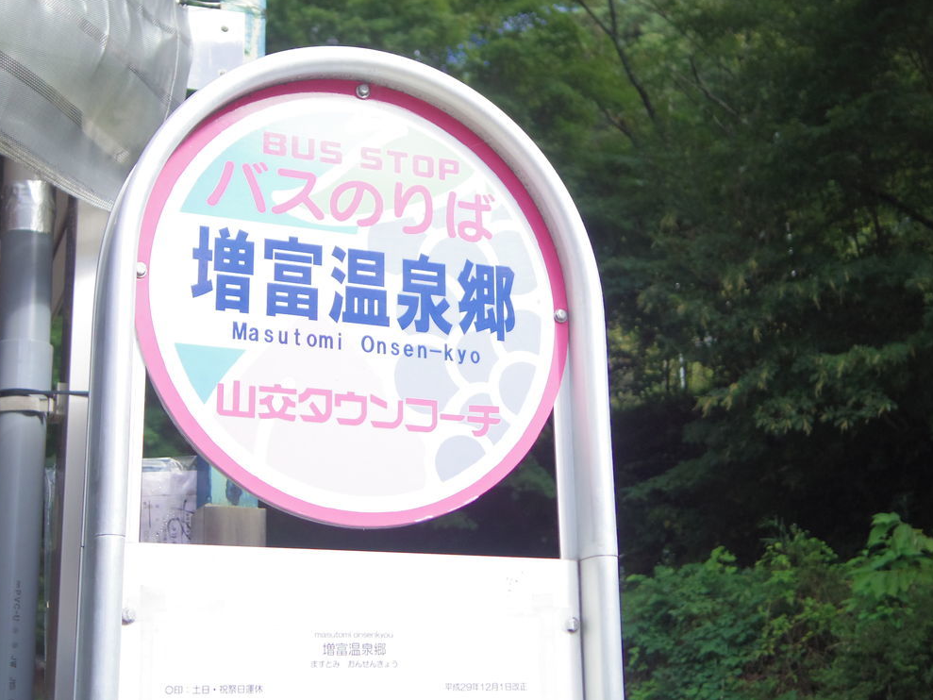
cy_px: 330
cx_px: 446
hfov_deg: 33.8
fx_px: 1536
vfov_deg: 25.7
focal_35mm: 57
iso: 250
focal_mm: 8.5
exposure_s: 1/2000
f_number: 1.9
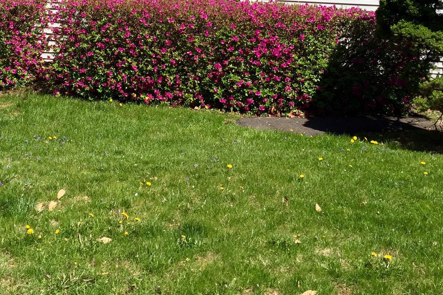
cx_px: 178
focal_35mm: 54
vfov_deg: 24.0
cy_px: 0
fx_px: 665
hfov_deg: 36.7
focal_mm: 4.15
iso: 32
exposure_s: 1/1582
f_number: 2.2
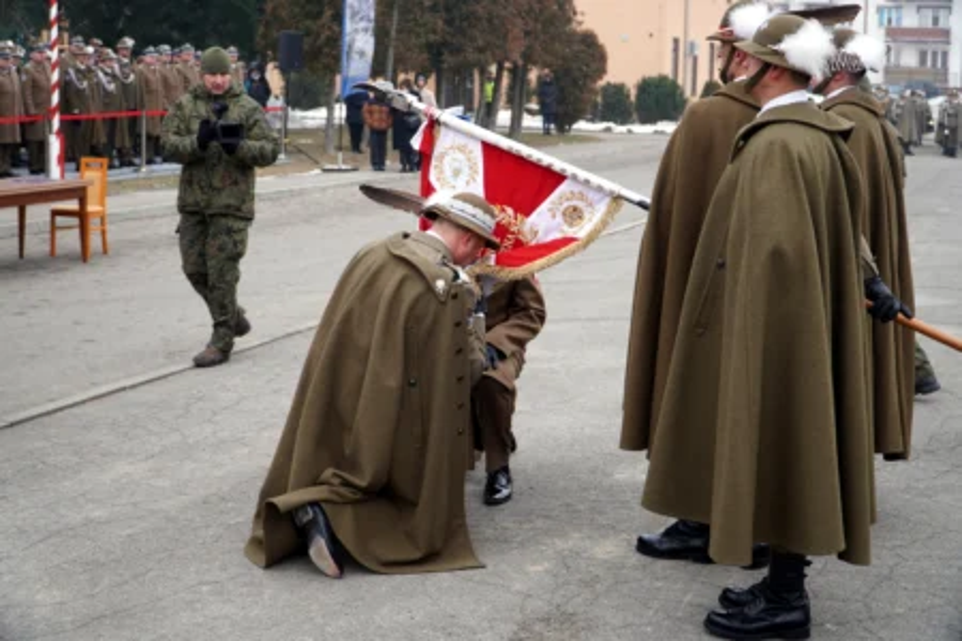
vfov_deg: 27.3
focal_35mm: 50
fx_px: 1323
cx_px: 481
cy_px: 320
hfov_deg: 40.0
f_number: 4
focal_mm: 33
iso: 100
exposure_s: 1/160
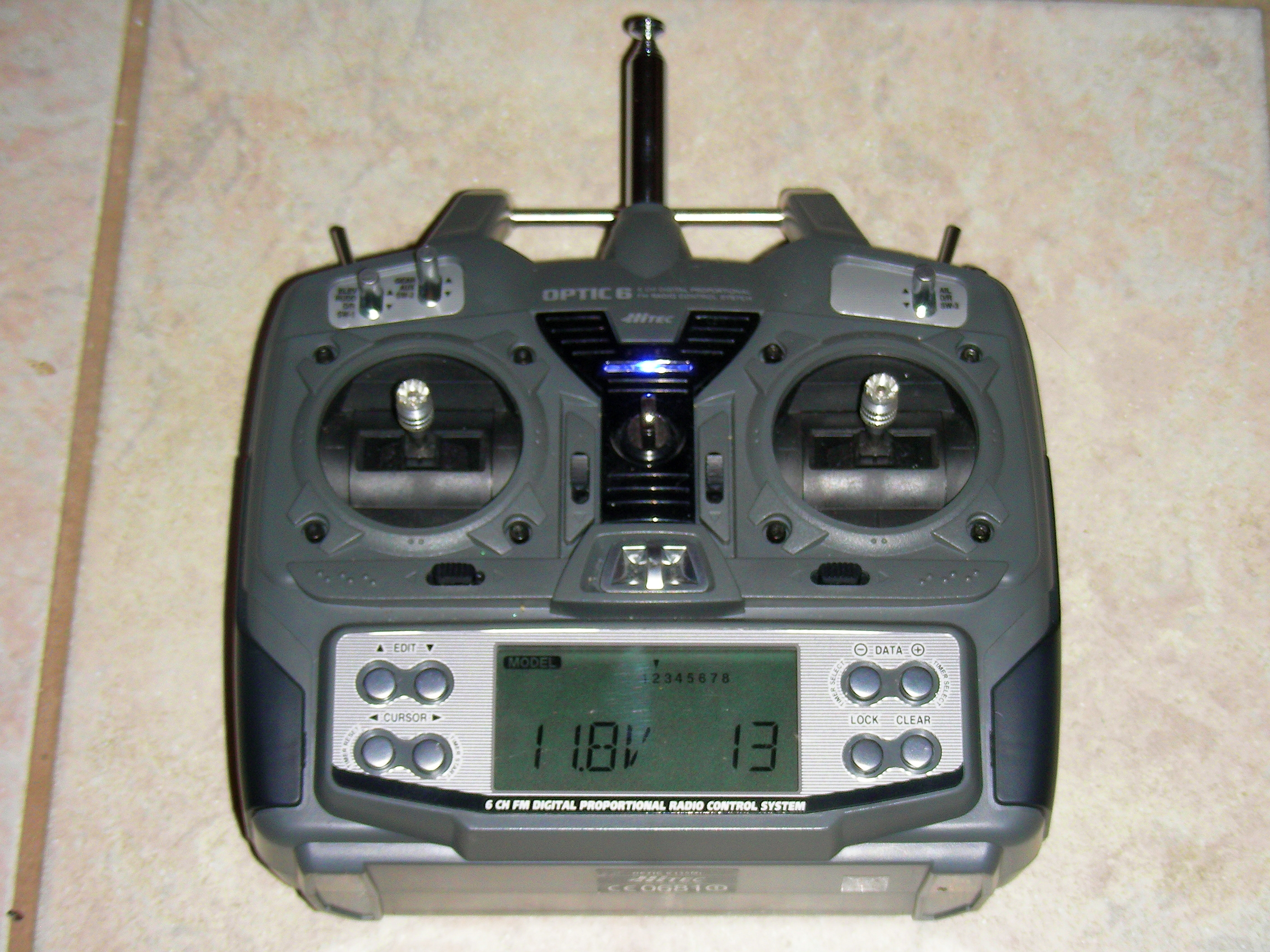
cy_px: 476
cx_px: 635
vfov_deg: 18.7
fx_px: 2898
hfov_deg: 24.7
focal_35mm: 79
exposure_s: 1/60.1
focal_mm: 13.2
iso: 50
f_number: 3.5
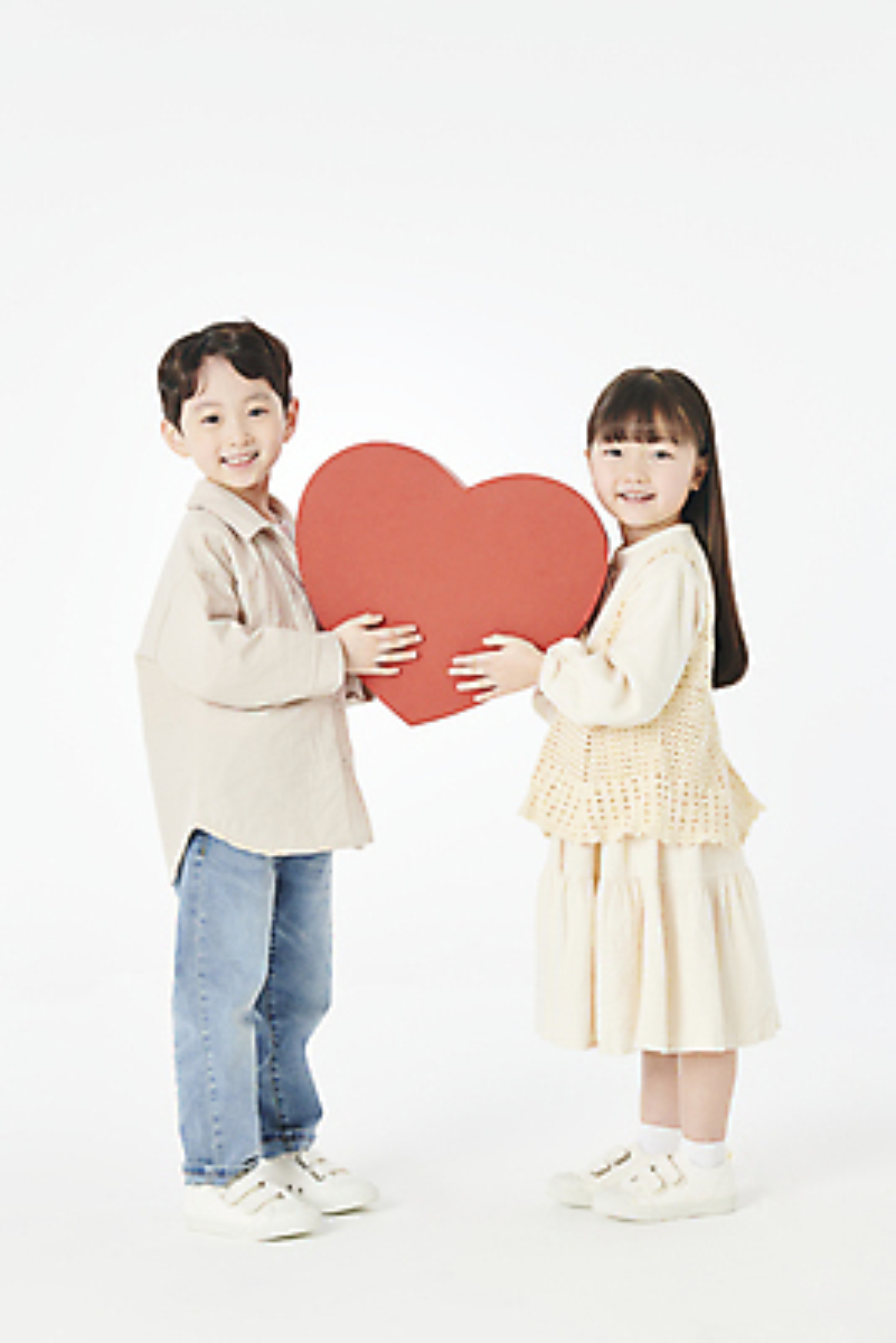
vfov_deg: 28.8
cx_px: 448
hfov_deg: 19.5
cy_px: 672
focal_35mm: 70
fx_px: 2611
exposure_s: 1/125
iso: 160
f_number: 8
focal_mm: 70
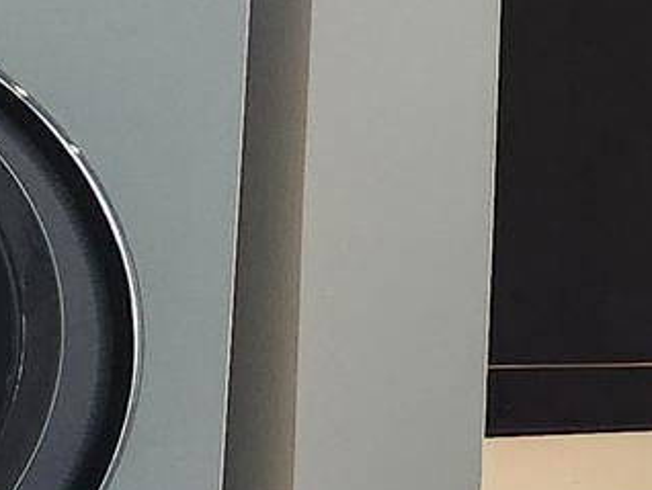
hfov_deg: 10.0
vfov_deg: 10.0
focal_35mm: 148
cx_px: 1958
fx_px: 2790
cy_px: 123
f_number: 1.8
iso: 400
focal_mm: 5.4
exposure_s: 1/120
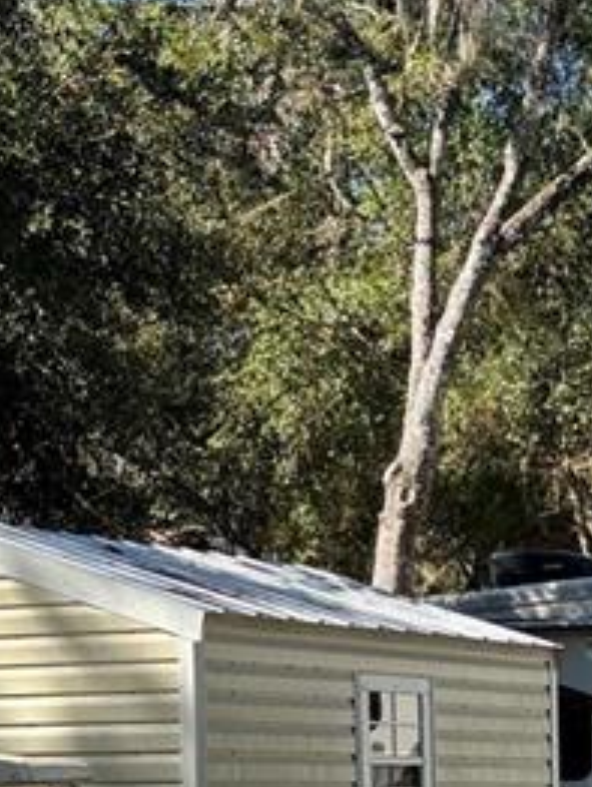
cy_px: 877
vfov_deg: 16.0
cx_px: 886
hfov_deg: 11.9
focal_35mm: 119
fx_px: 2709
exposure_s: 1/1311
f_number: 1.6
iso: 50
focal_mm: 5.96
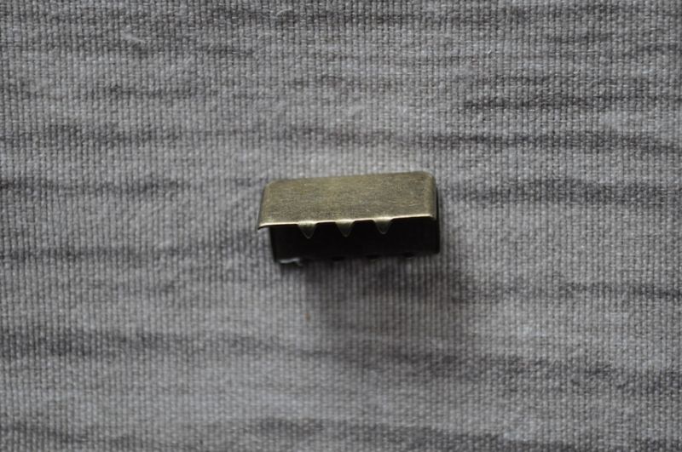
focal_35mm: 82
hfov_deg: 24.7
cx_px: 341
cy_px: 226
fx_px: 1561
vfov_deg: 16.5
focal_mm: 55
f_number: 5.6
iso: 800
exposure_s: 1/50
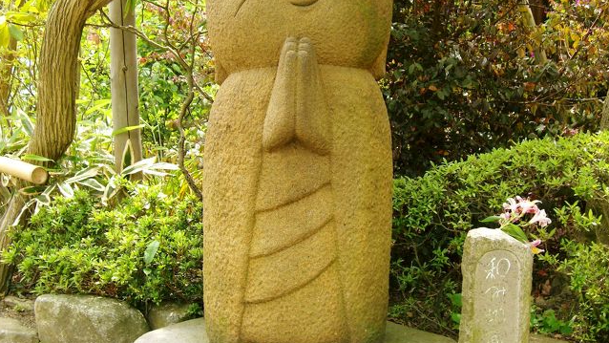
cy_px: 152
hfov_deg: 40.6
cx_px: 300
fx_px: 824
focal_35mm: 51
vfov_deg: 23.5
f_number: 3.1
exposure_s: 1/250
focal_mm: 9.6
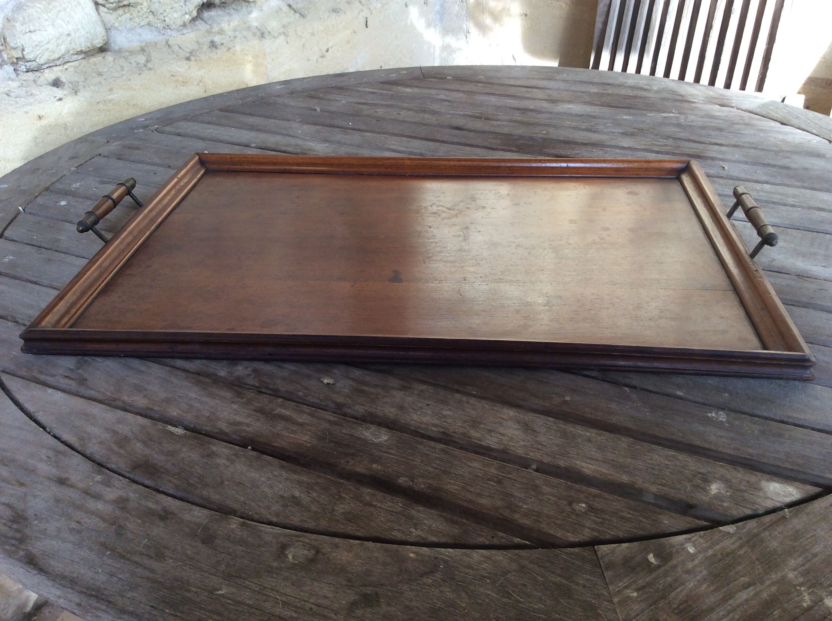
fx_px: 768
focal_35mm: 32
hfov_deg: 56.9
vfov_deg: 44.1
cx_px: 416
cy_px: 310
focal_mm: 3.3
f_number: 2.4
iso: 64
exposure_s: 1/100
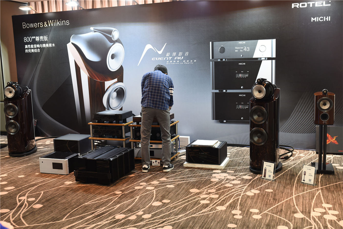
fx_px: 381
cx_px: 172
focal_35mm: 40
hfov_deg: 48.4
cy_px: 114
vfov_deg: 33.4
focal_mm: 40
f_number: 2.5
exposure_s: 1/125
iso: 640
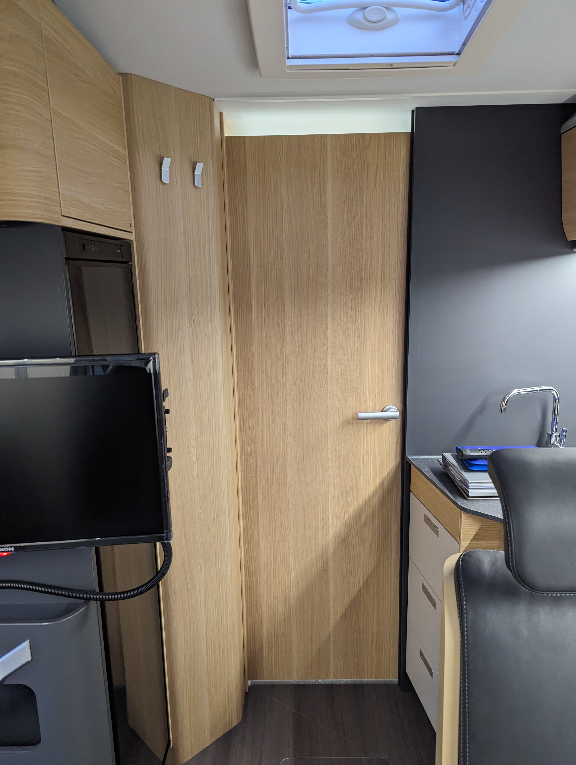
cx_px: 288
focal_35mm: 24
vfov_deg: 71.5
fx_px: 531
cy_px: 382
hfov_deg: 56.9
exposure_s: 1/73.2
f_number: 1.85
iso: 1100
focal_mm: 6.81
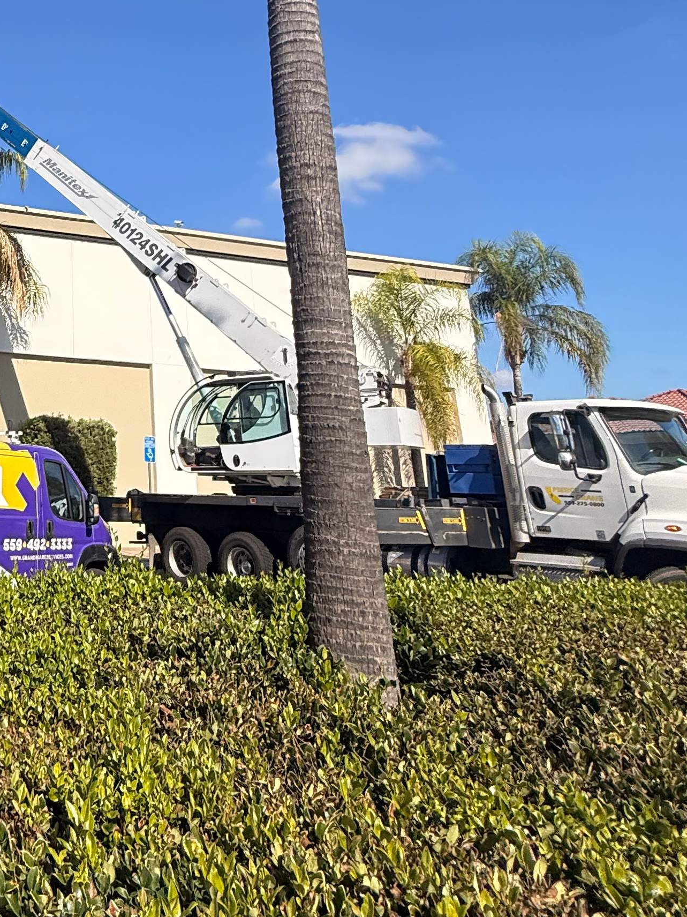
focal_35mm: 33
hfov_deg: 37.1
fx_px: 873
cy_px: 184
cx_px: -41
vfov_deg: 51.9
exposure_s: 1/3460
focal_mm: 2.22
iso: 50
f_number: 2.2
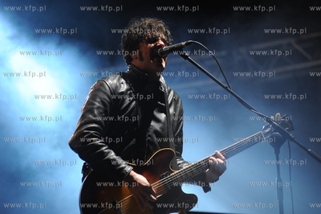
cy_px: 107
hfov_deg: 11.1
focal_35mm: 185
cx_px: 160
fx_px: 1648
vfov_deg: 7.4
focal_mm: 185
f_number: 4
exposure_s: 1/200
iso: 800
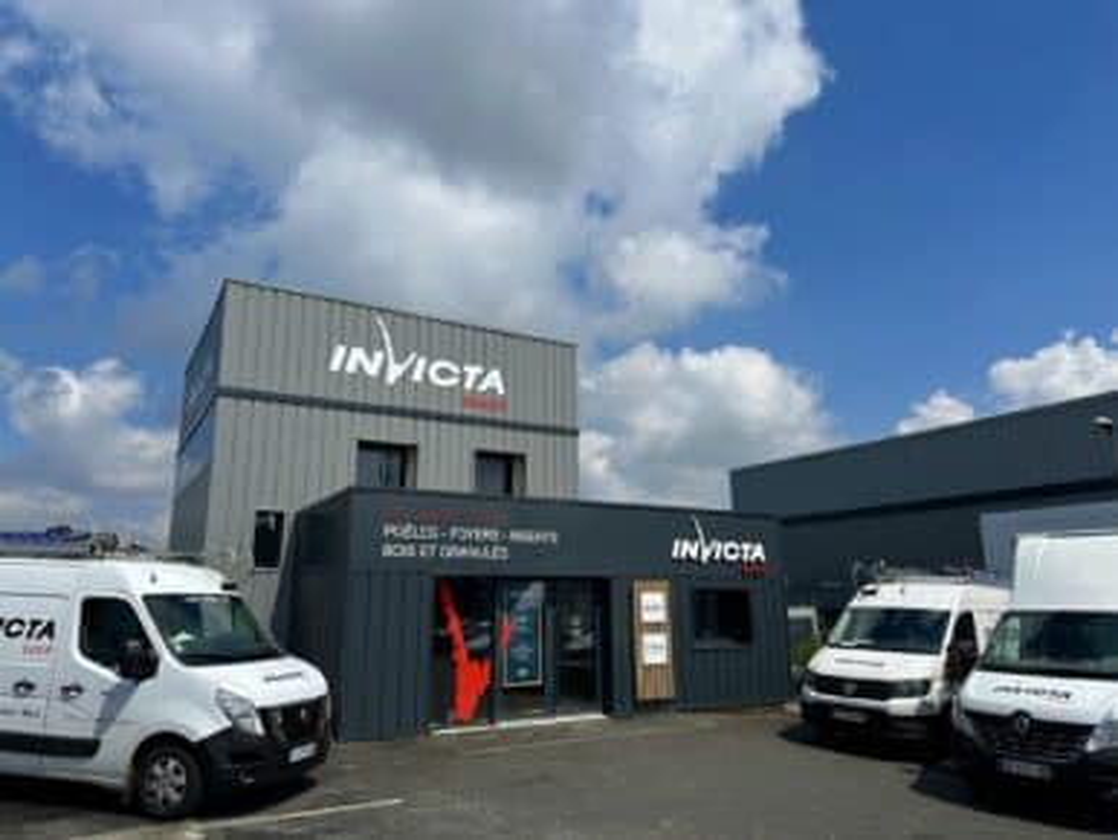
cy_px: 420
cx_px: 559
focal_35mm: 24
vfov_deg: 56.9
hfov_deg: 71.6
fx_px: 776
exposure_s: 1/8929
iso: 80
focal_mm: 6.86
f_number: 1.78
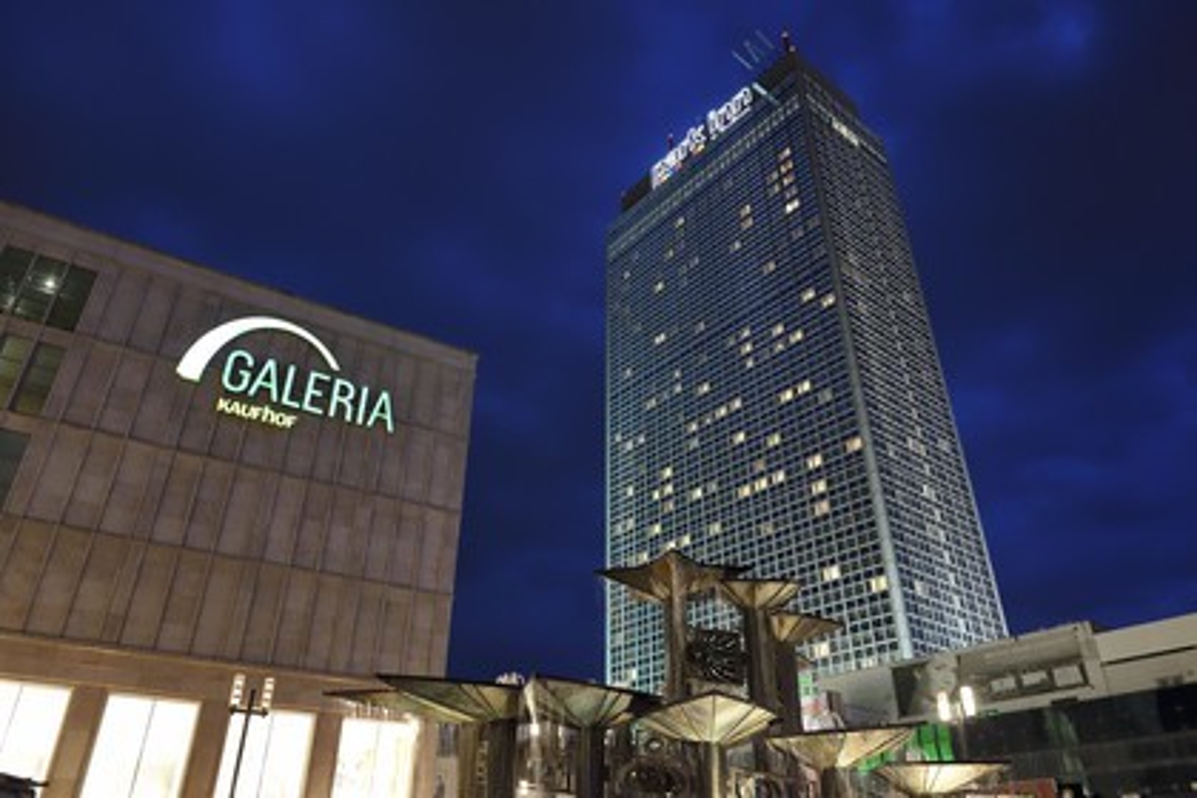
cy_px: 399
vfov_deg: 53.1
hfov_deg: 73.7
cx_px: 598
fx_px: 798
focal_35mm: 24
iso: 3200
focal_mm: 24
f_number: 5.6
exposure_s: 1/20
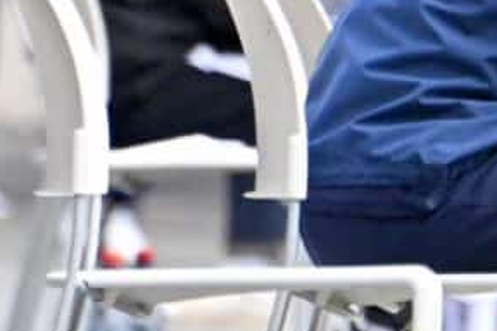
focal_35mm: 2846
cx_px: 1289
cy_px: -301
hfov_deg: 0.7
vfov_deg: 0.5
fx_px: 39288
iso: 2500
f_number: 5.6
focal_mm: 400
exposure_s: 1/1600
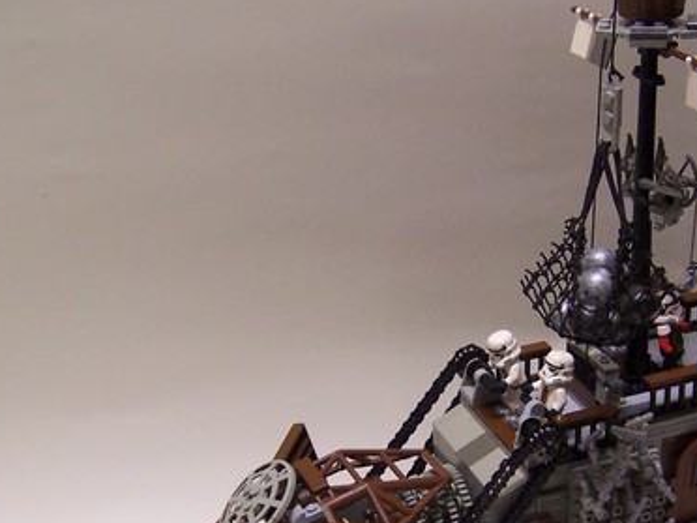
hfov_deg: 30.9
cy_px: 379
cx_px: 485
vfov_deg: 23.5
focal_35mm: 62
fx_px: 1248
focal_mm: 5.6
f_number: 2.8
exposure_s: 1/15
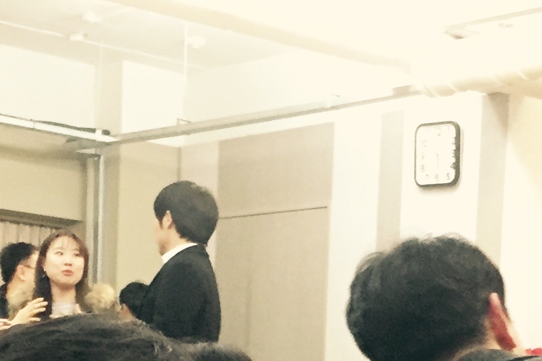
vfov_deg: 10.6
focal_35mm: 121
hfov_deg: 16.8
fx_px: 1821
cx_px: 417
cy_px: 653
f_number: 2.2
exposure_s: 1/30
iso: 160
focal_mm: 4.15
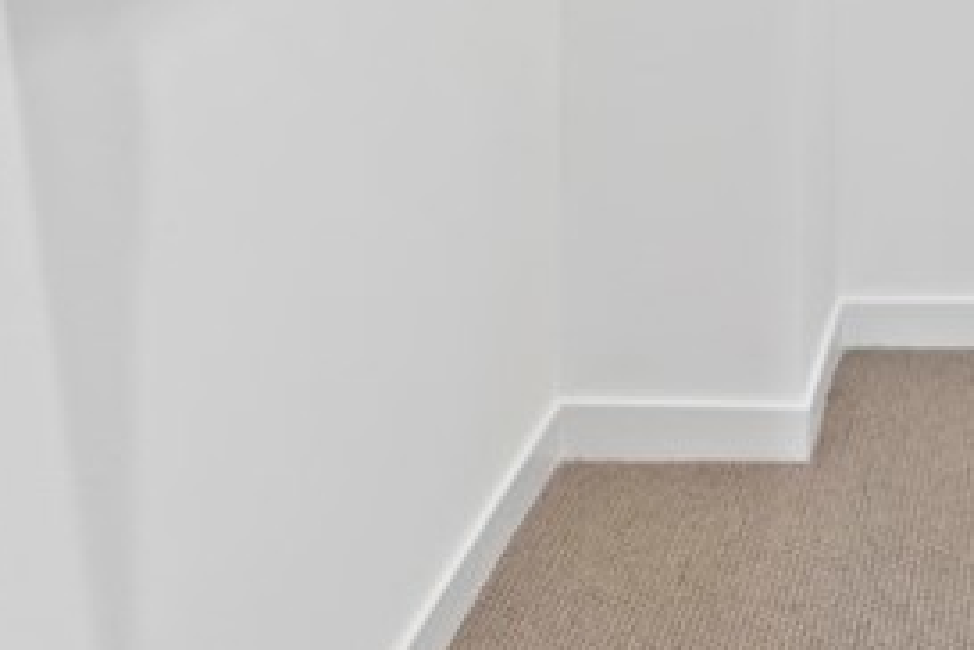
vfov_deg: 19.3
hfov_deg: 30.4
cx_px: 1035
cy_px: -371
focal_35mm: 60
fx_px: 1623
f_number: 2.8
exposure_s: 1/60
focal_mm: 16
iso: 250
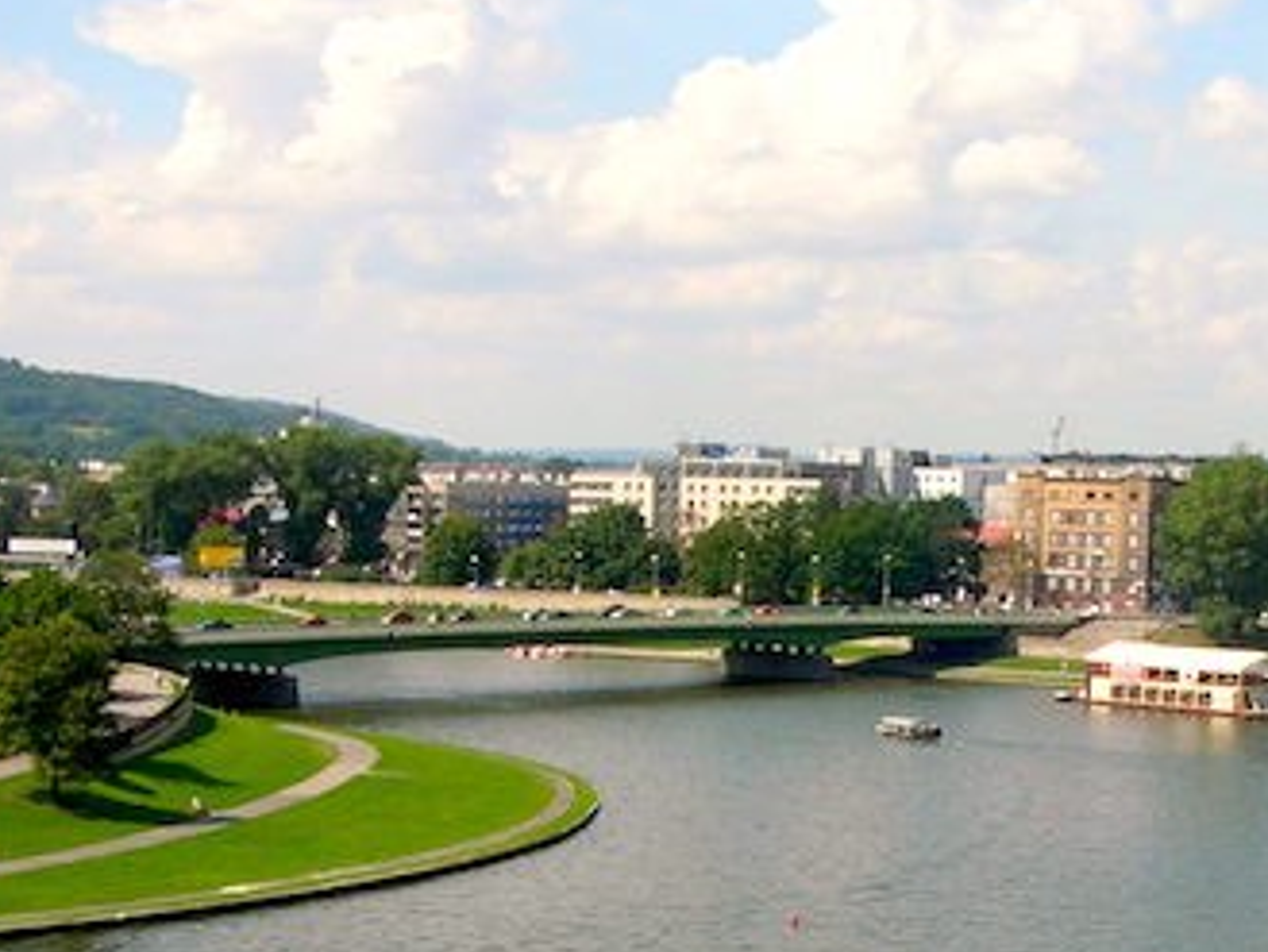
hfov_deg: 22.5
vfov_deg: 17.1
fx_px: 3115
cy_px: 861
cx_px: 1122
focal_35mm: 85
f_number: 5.6
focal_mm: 5.8
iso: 50
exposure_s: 1/260
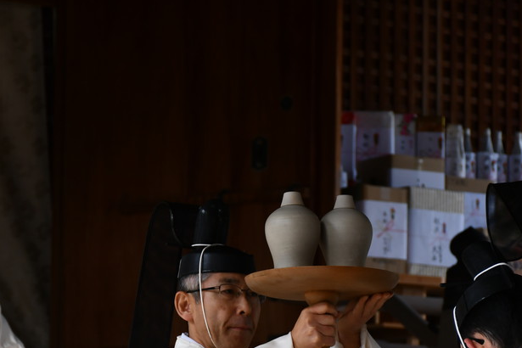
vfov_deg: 7.1
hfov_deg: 10.7
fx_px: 2798
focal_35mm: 193
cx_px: 191
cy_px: 285
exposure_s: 1/250
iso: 250
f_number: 5.6
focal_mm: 75
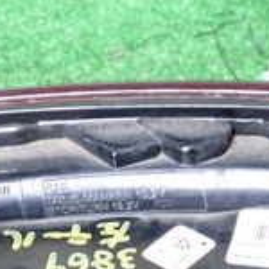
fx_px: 932
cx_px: 230
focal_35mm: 106
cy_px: 343
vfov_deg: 15.7
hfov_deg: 16.3
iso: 250
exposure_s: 1/30
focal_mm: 5.4
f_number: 2.3
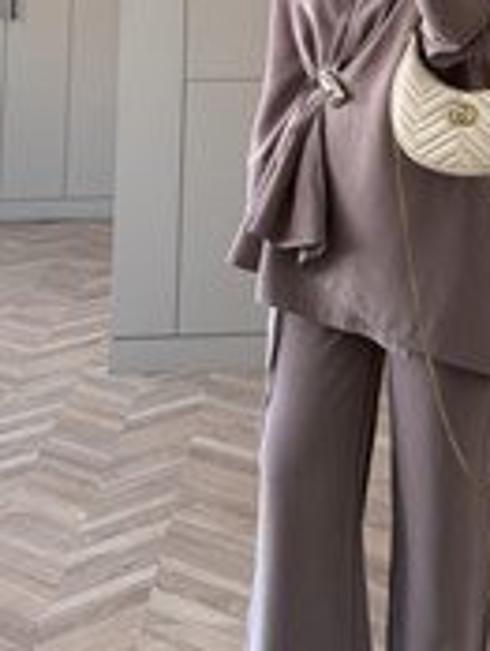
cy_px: 226
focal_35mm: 57
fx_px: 1073
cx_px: 400
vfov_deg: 33.5
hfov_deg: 25.2
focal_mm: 6.76
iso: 64
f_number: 1.78
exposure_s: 1/121
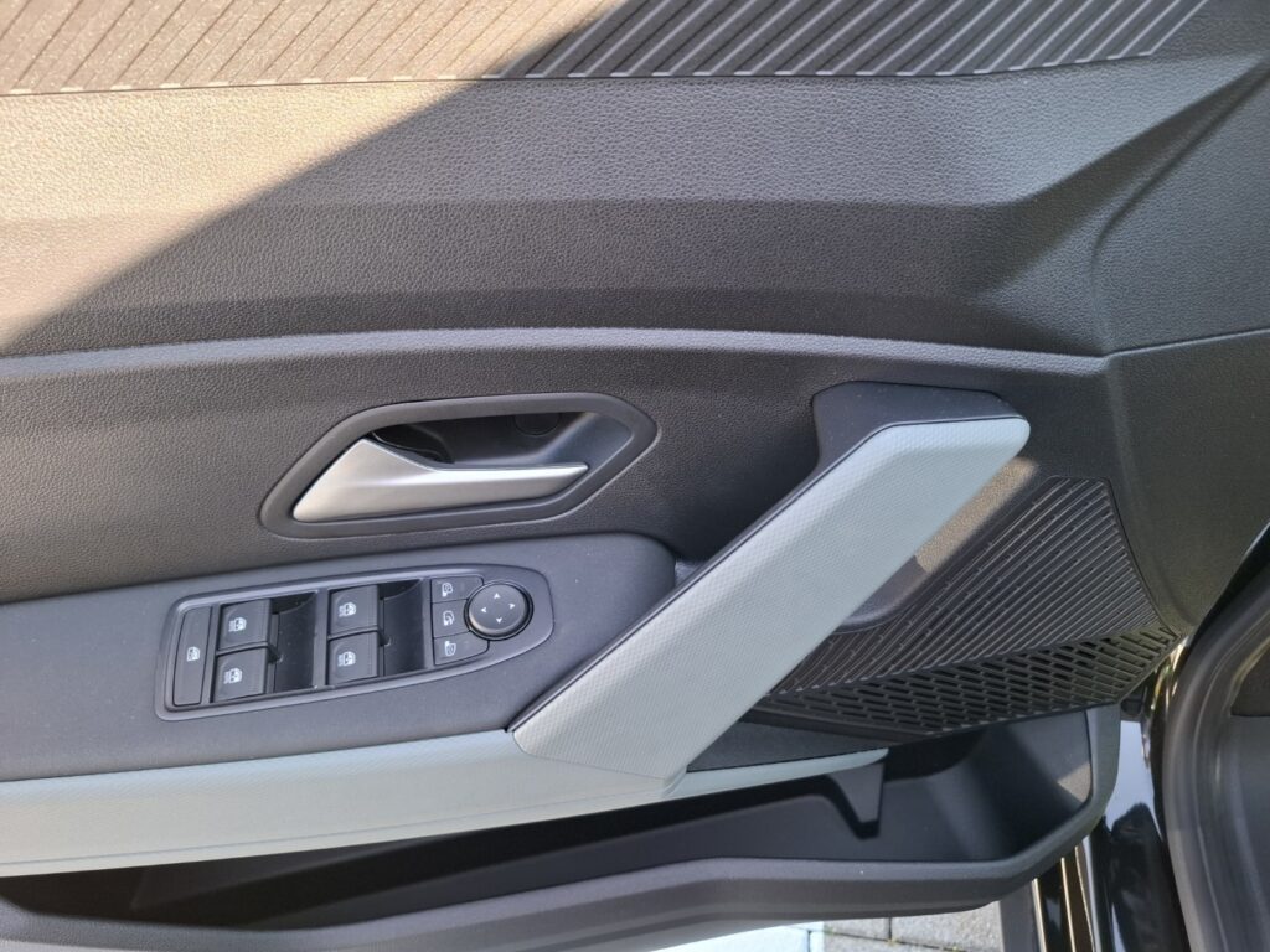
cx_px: 635
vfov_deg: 58.9
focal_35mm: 23
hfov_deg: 73.9
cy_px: 476
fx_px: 844
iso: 100
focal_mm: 5.54
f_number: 1.8
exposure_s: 1/100
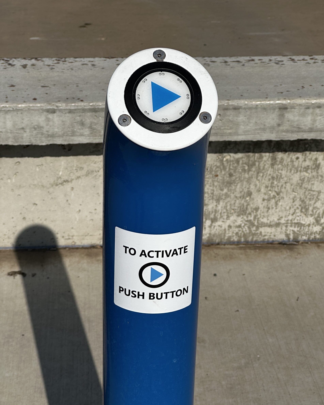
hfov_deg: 18.9
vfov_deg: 23.6
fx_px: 971
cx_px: 164
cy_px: 217
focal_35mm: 81
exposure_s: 1/1783
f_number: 2.8
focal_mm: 9
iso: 32
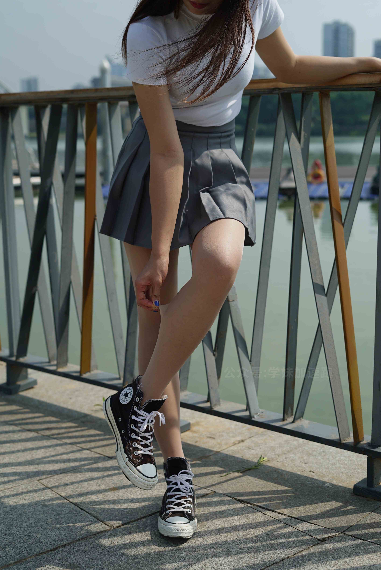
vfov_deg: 39.6
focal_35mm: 50
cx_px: 190
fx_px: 793
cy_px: 285
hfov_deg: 27.0
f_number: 4
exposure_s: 1/1000
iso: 50
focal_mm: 50
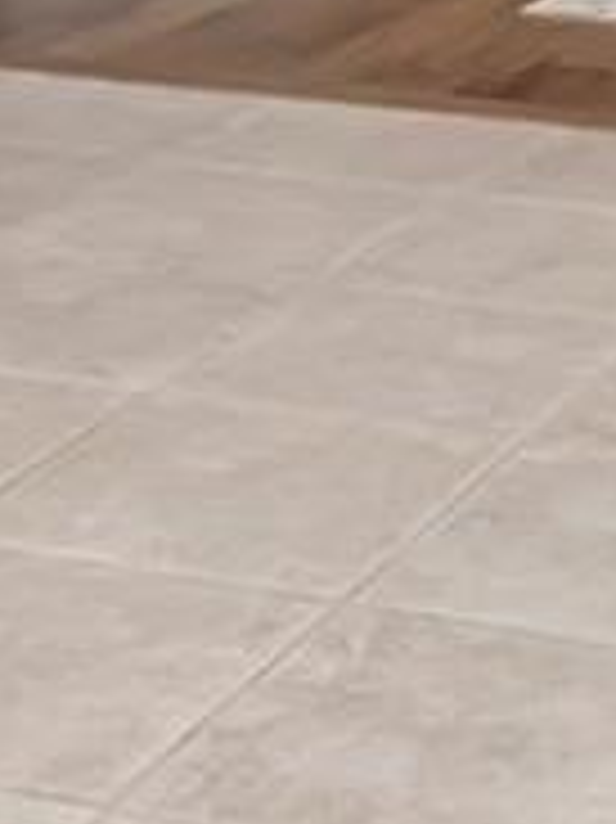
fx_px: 2993
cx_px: 562
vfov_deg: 13.7
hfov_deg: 11.7
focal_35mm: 126
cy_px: -738
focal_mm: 10
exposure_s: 1/100
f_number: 8
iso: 500
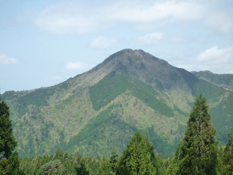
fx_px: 471
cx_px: 116
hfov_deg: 27.8
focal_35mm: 70
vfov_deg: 21.0
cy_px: 88
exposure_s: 1/500
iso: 160
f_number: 4.9
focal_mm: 12.2
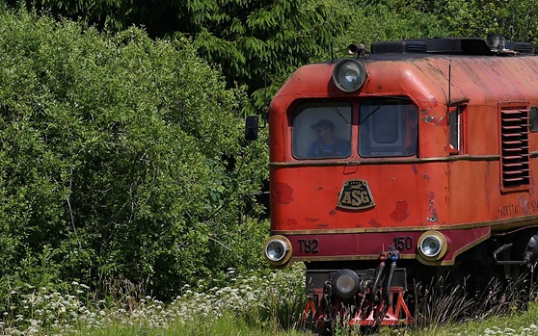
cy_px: 92
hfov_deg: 7.0
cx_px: 536
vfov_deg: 4.4
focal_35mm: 297
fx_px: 4356
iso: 200
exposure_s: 1/800
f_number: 8
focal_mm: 85
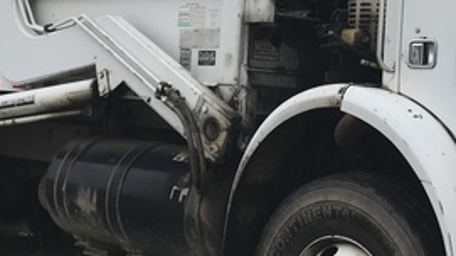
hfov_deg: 24.4
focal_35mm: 87
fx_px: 1051
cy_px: 42
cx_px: 280
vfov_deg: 13.8
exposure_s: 1/2660
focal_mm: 3.99
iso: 20
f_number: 1.8
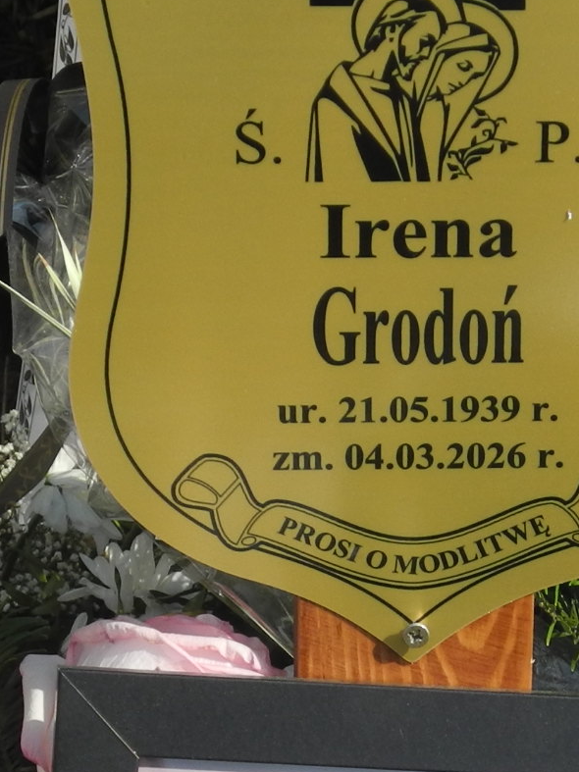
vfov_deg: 7.1
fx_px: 6246
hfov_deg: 5.3
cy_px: 625
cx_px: 485
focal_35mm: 280
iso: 100
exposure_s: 1/800
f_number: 4
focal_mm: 18.1
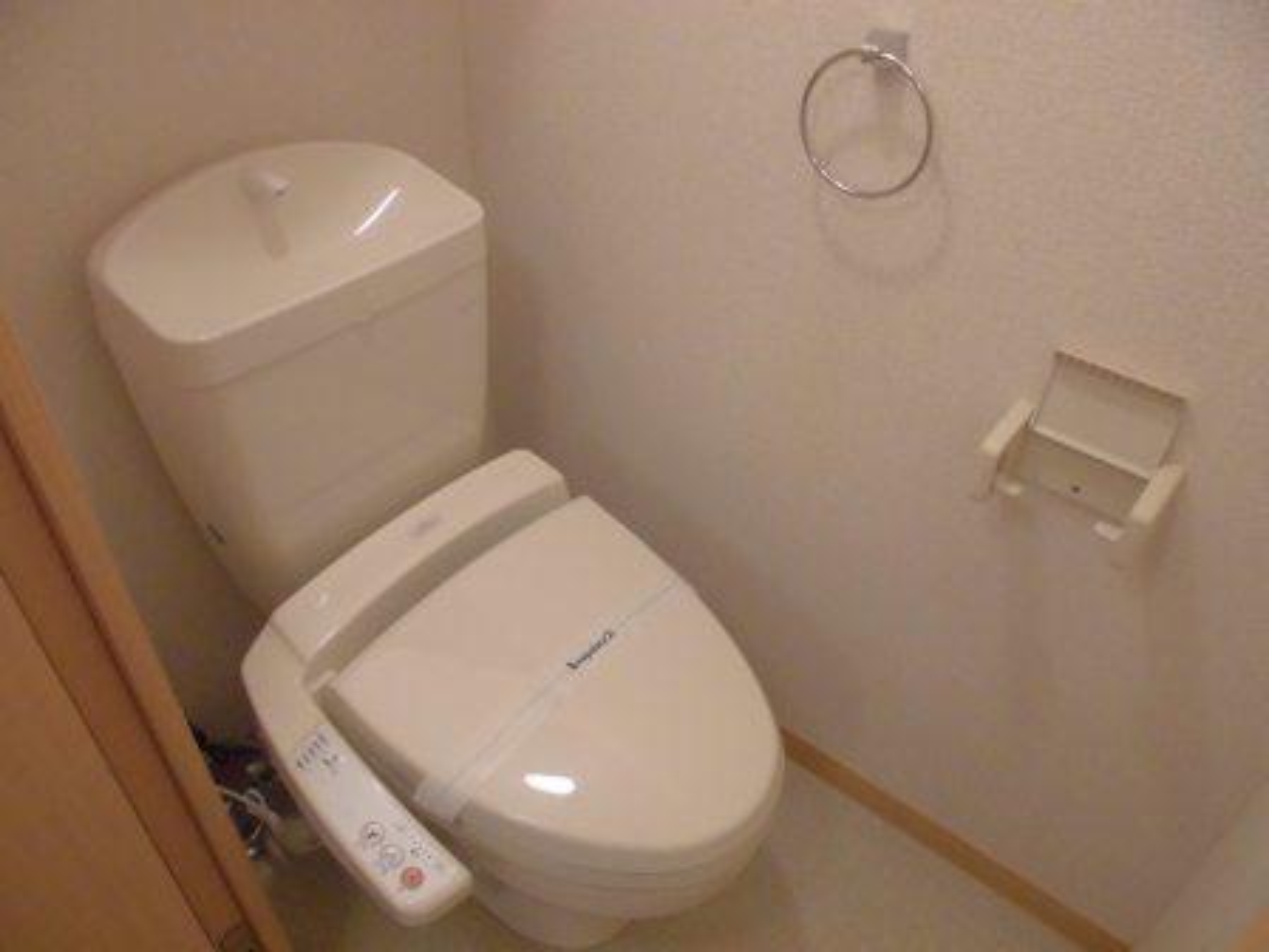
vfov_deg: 53.1
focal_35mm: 26
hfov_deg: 67.3
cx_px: 634
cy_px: 476
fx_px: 953
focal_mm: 4.6
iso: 400
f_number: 3.5
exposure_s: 1/30
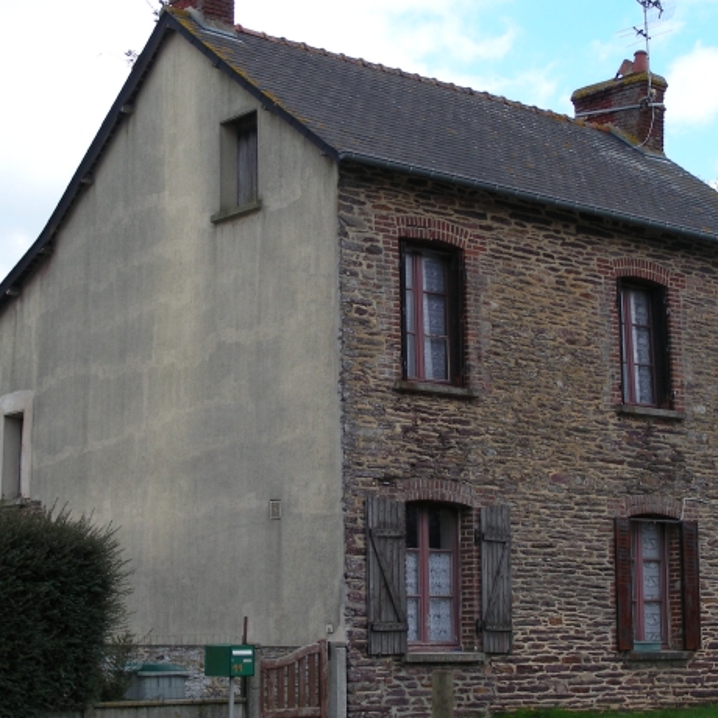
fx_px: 1783
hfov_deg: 22.8
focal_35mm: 76
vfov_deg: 22.8
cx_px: 337
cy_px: 350
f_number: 4
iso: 50
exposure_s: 1/225
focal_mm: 9.7
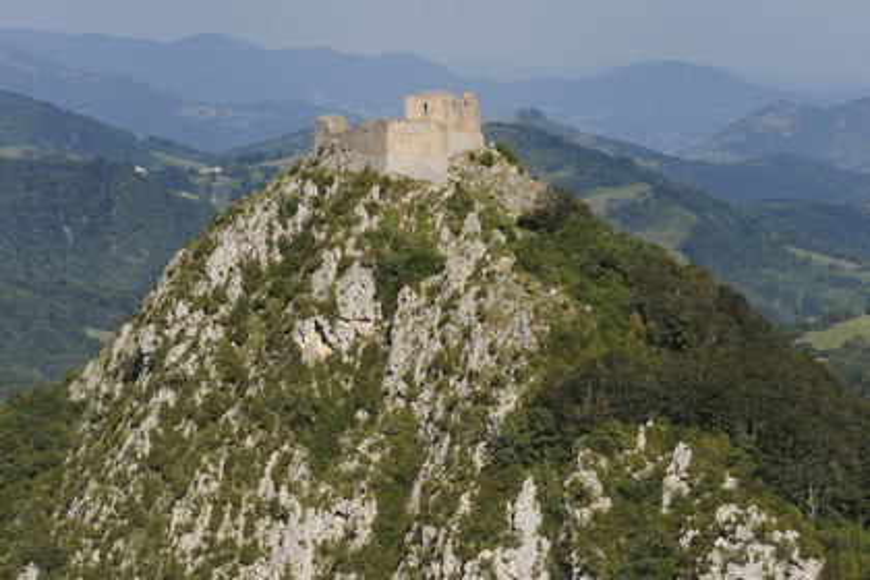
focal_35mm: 145
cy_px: 290
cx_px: 435
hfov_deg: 14.2
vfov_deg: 9.5
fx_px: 3504
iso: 400
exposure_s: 1/1000
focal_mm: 145
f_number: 9
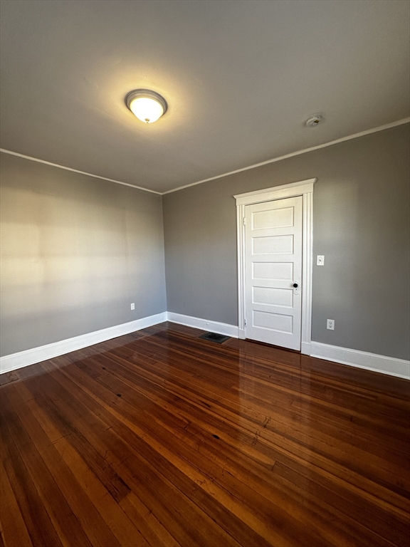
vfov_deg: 102.1
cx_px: 205
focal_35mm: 14
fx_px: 221
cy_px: 274
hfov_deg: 85.7
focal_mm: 2.22
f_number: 2.2
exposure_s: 1/120
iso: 160
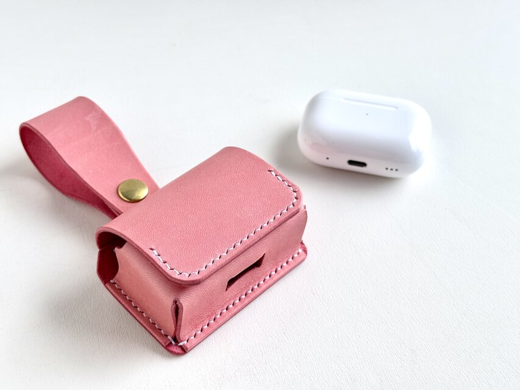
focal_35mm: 52
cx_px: 260
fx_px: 781
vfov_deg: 28.0
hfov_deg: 36.8
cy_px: 195
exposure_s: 1/394
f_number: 1.6
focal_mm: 5.96
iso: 32
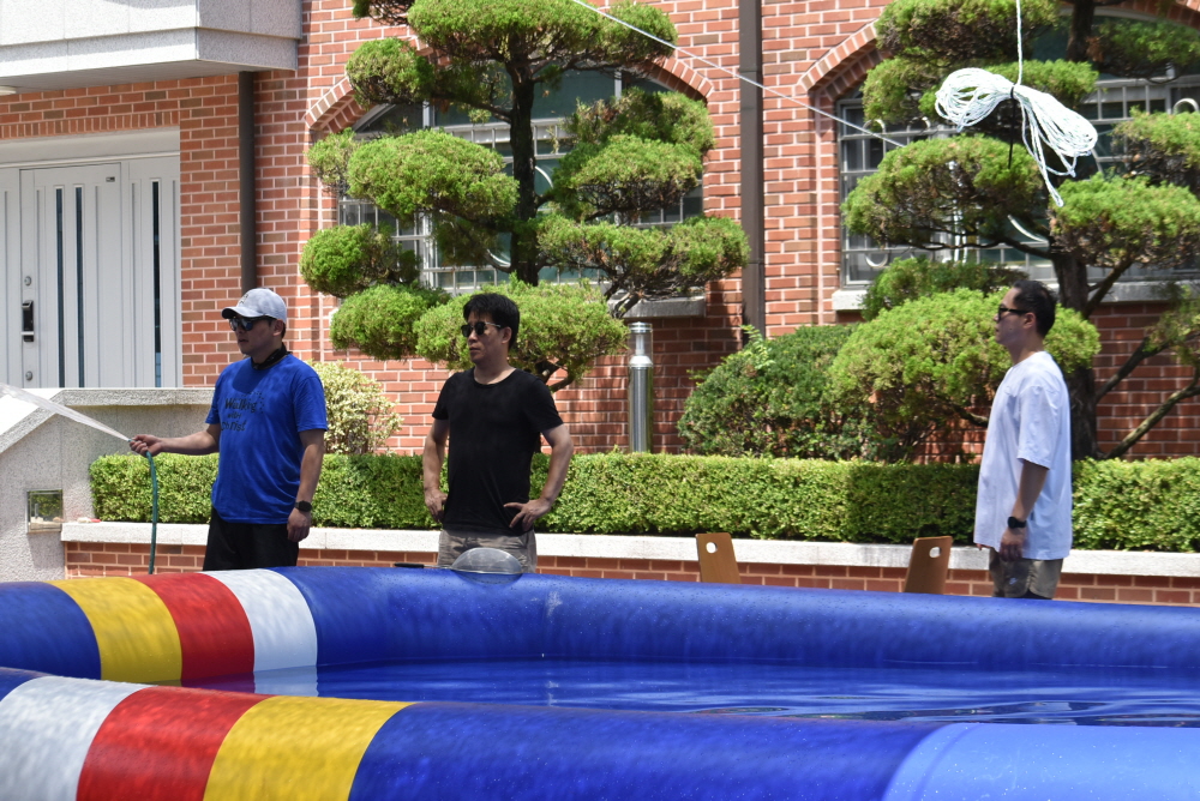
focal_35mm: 105
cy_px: 400
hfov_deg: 19.4
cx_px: 600
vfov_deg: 13.1
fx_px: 3502
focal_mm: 70
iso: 280
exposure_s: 1/250
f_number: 8
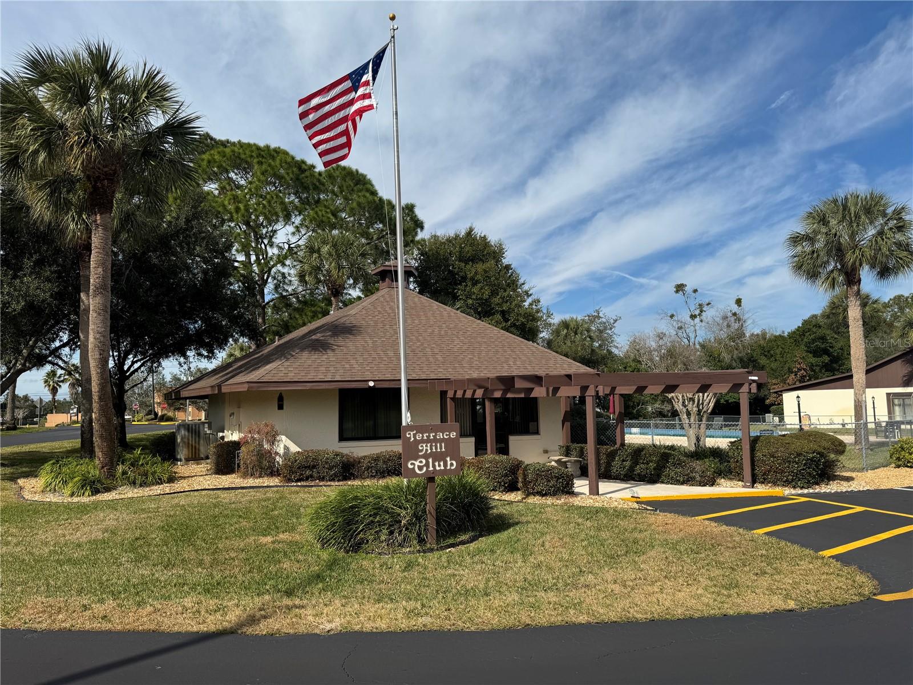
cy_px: 342
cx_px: 456
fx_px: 633
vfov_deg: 56.8
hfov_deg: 71.6
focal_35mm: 24
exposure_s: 1/6410
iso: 80
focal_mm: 6.76
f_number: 1.78
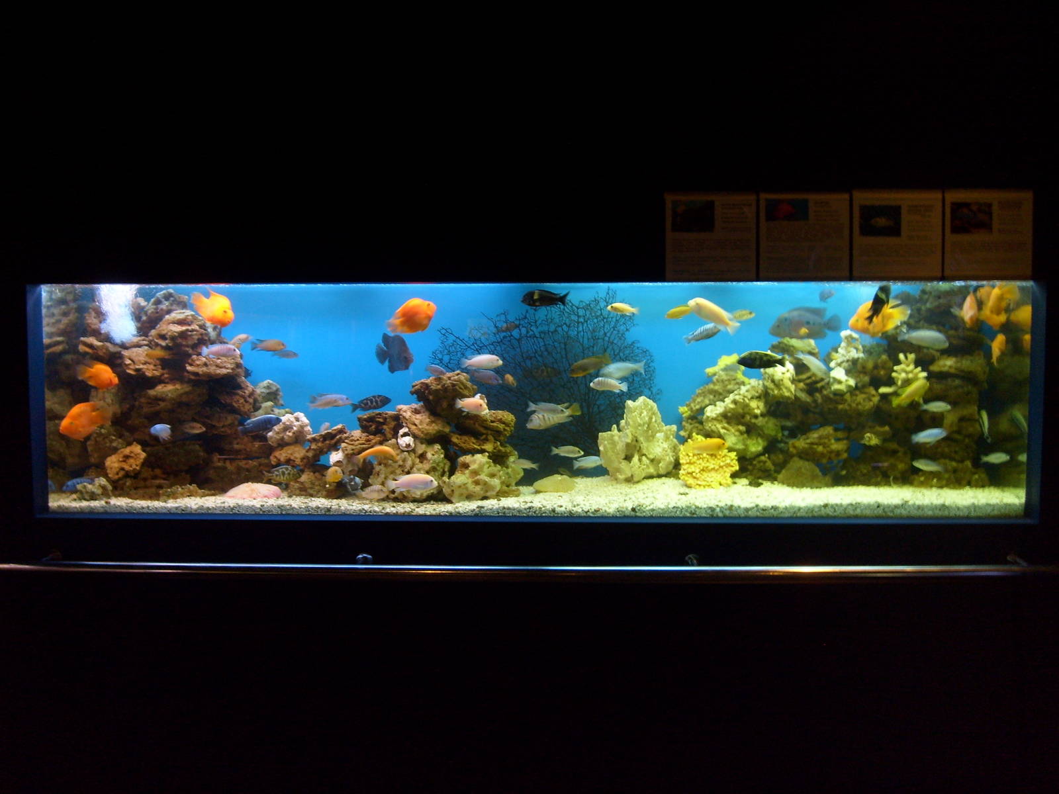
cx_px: 530
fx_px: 1071
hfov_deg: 52.6
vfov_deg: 40.7
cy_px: 397
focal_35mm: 35
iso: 80
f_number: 2.8
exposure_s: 1/10
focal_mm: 5.8
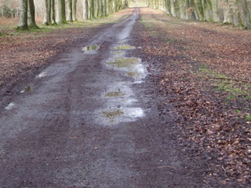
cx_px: 111
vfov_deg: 19.0
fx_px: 551
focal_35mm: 76
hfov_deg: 25.6
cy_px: 10
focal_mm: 8
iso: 100
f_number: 3.4
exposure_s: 1/90
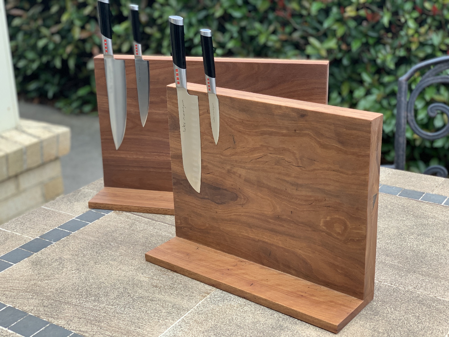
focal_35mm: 52
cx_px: 224
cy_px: 168
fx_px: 675
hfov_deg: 36.8
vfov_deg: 28.0
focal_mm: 6
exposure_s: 1/122
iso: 50
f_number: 2.4
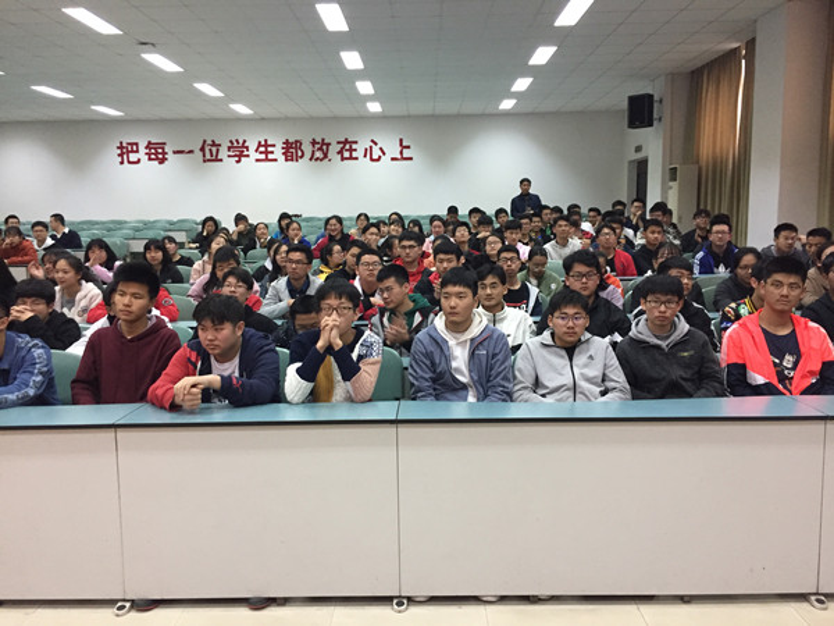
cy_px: 313
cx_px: 417
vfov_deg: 48.2
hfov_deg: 61.7
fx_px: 699
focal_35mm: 29
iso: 250
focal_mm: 4.15
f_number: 2.2
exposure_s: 1/33
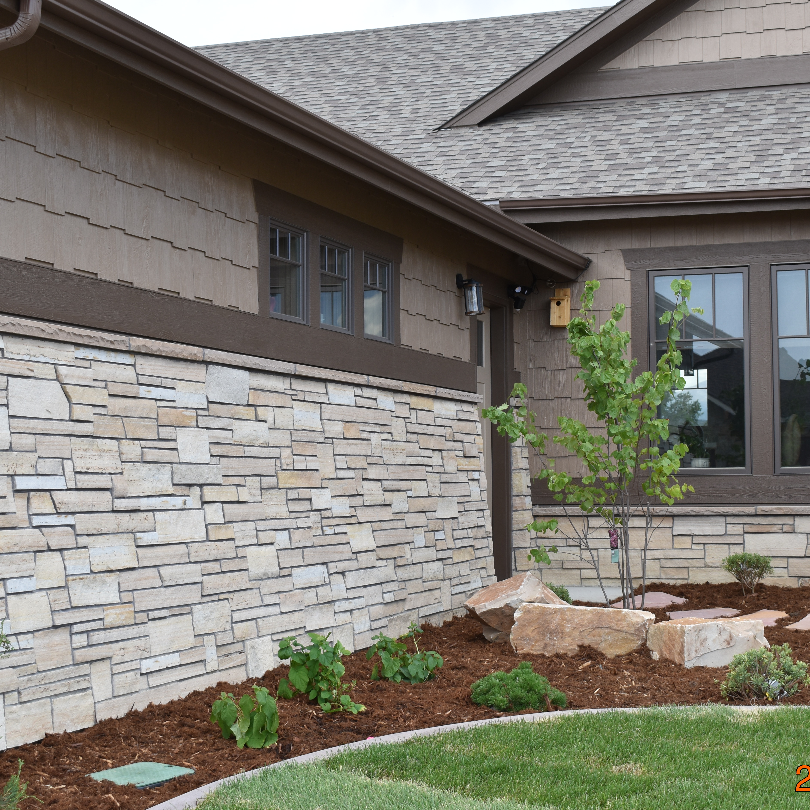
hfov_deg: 27.4
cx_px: 458
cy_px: 415
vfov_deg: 27.4
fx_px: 1659
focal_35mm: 63
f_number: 6.3
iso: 200
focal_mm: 31
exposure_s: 1/250
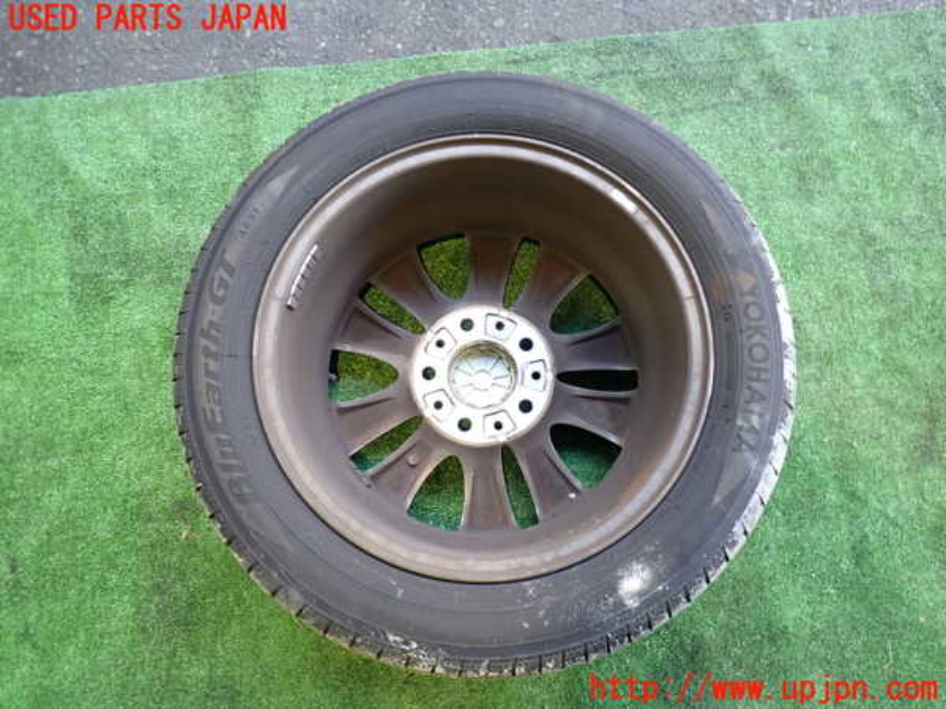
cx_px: 473
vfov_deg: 46.8
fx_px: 820
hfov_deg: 60.0
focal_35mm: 30
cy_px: 354
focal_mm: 5.4
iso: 250
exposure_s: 1/30
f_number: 2.3
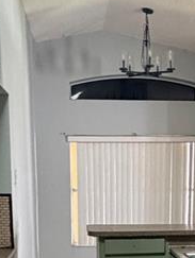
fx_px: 517
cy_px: 269
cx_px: 123
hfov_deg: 21.3
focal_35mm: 69
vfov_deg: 26.4
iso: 500
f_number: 2.2
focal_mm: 2.22
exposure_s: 1/60
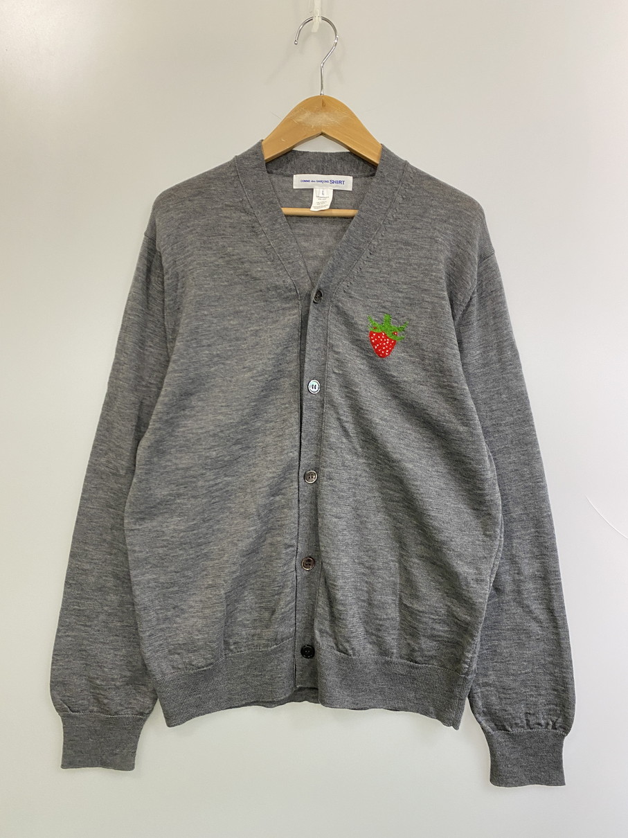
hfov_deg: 53.0
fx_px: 629
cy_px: 419
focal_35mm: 26
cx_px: 314
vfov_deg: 67.3
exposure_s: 1/50
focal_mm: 4.25
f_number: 1.8
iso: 80
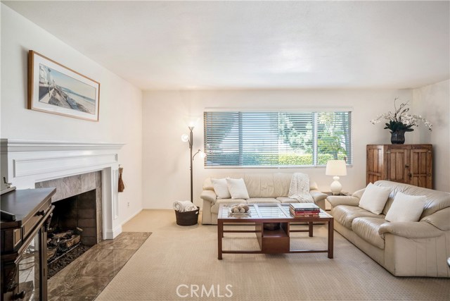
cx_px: 225
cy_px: 150
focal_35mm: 18
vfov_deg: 67.4
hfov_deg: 90.0
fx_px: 225
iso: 125
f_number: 8
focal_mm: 18
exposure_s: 1/40
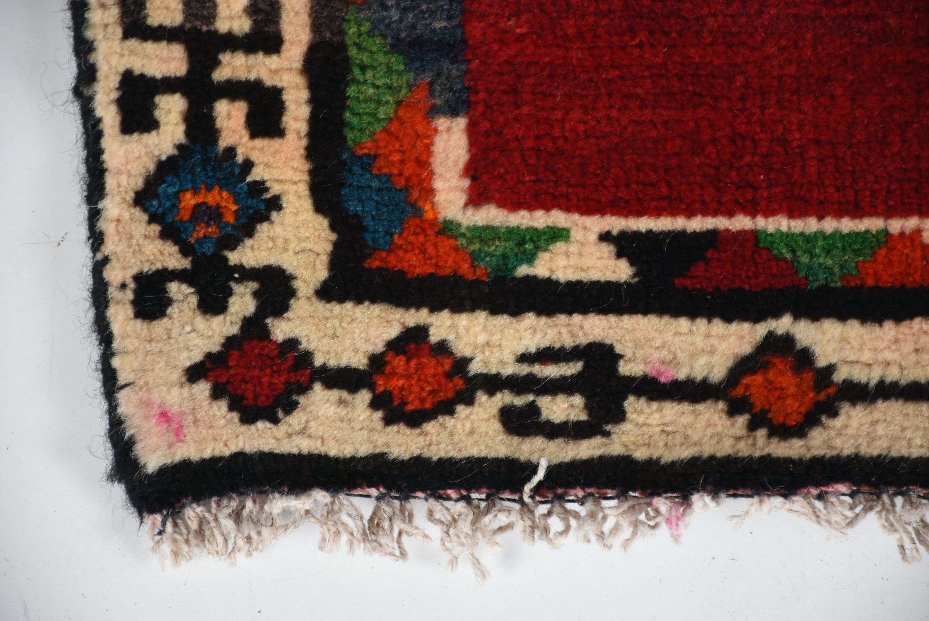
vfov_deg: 6.6
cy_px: 310
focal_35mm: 210
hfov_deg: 9.8
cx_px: 464
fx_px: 5423
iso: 100
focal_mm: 140
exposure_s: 1/60
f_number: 6.3
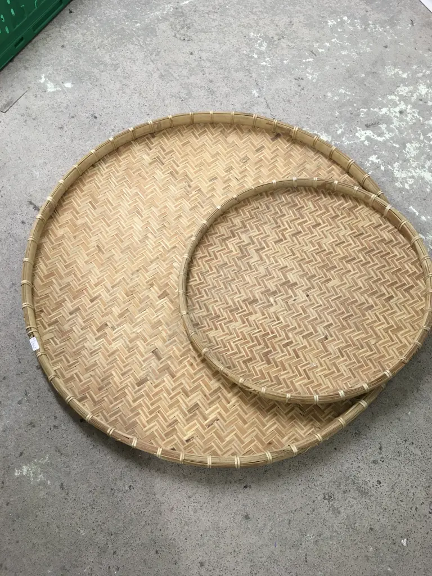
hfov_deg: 48.2
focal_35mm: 29
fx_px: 483
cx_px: 216
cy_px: 288
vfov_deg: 61.7
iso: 100
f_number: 2.2
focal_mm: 4.15
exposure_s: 1/33
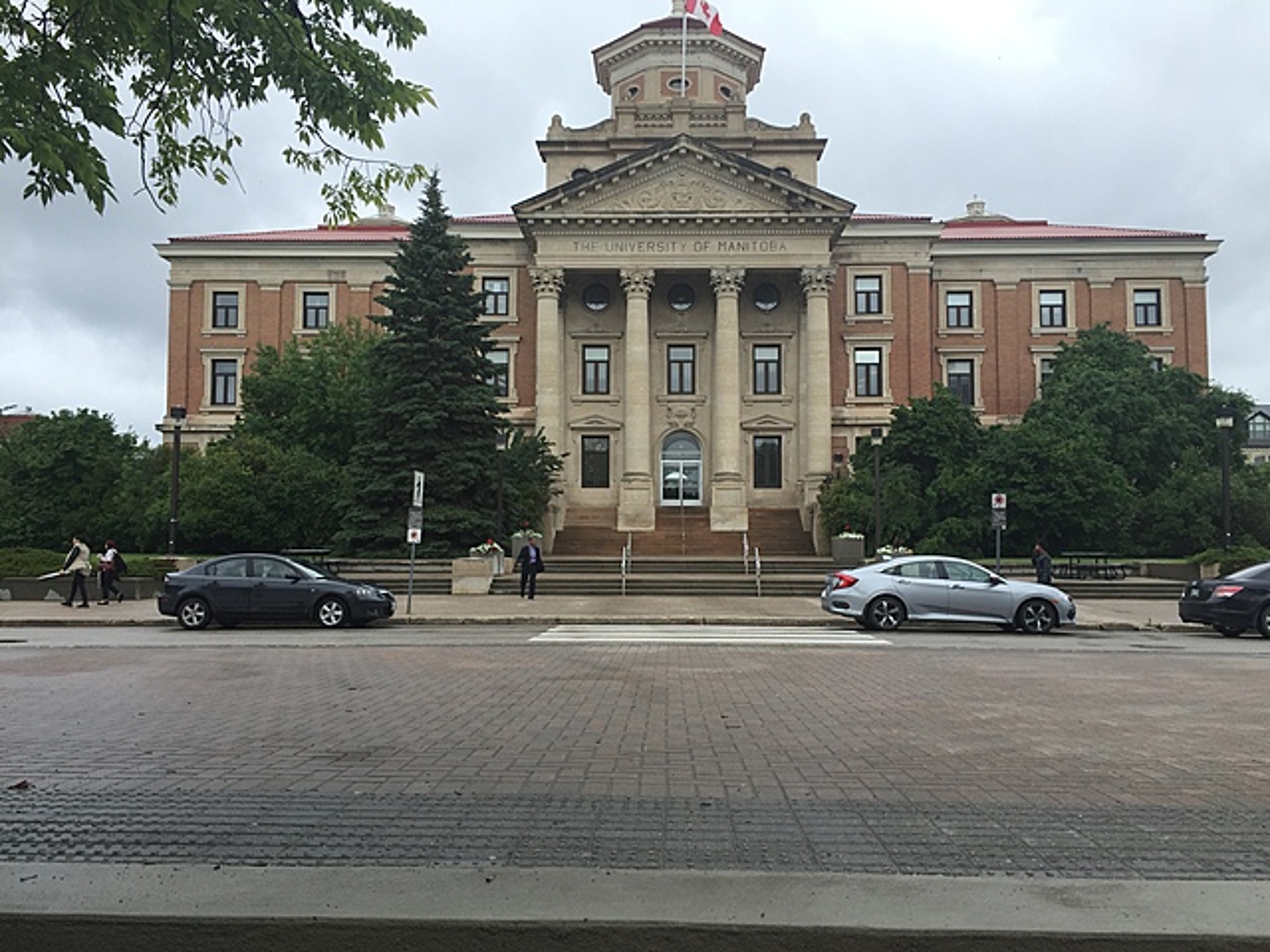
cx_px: 635
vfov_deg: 48.2
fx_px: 1064
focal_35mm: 29
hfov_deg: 61.7
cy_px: 476
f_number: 2.2
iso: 32
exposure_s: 1/920
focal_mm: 4.15
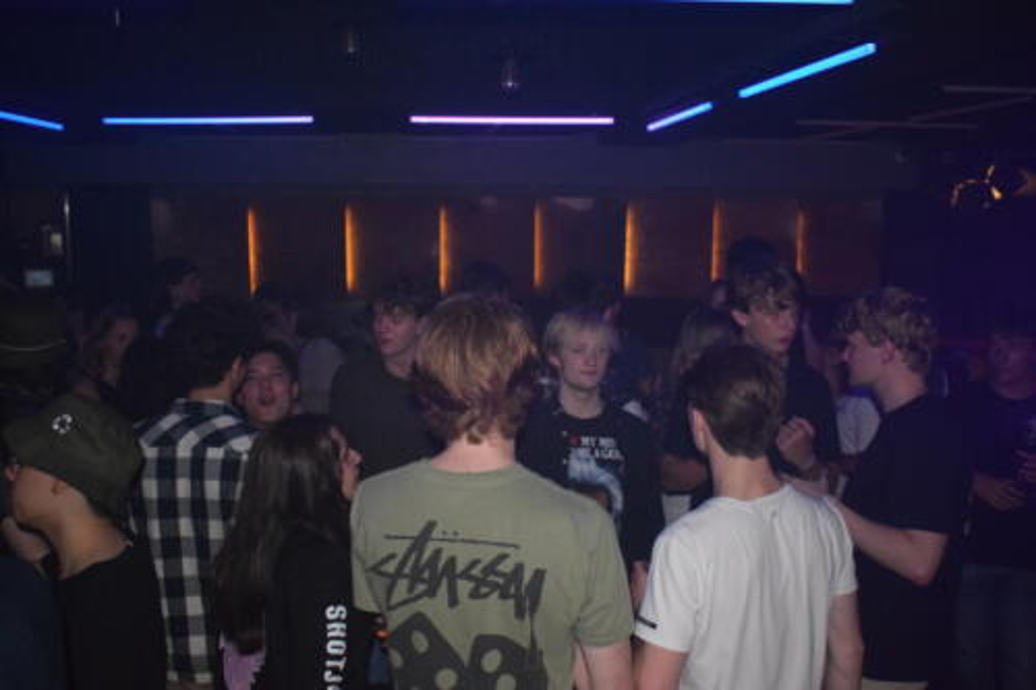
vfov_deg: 38.3
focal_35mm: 34
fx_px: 992
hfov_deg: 55.1
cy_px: 345
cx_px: 518
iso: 3200
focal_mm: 23
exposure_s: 1/60
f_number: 3.8
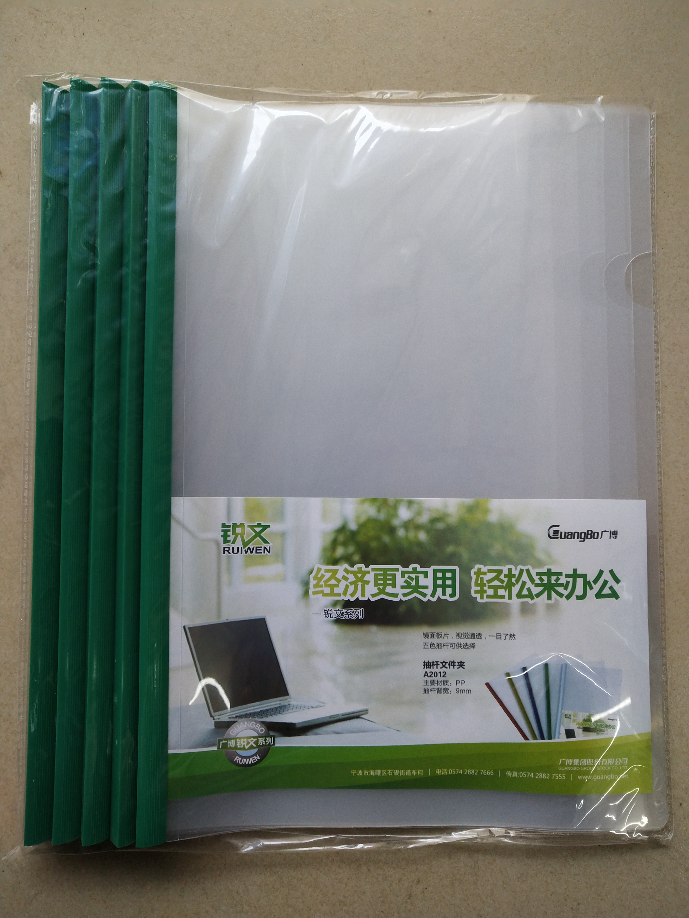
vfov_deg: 60.0
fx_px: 796
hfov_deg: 46.8
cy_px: 459
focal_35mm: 30
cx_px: 344
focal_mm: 3.95
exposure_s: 1/100
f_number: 1.8
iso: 179
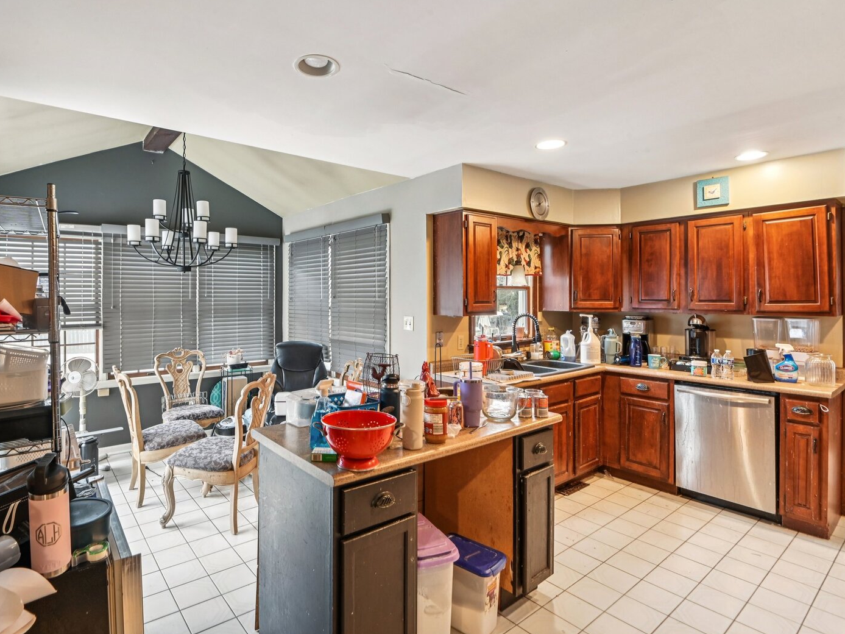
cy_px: 317
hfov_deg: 87.4
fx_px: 439
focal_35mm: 18
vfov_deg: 71.6
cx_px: 371
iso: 400
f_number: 13
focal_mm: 16
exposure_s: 1/1.67
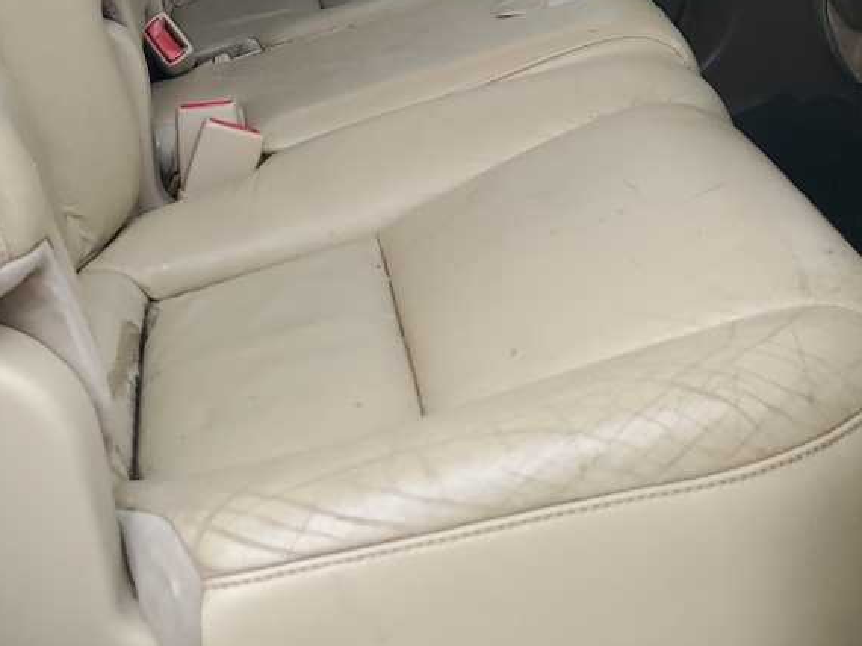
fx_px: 1817
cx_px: 381
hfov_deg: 26.7
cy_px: -197
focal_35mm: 73
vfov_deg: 18.7
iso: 62
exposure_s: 1/120
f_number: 1.5
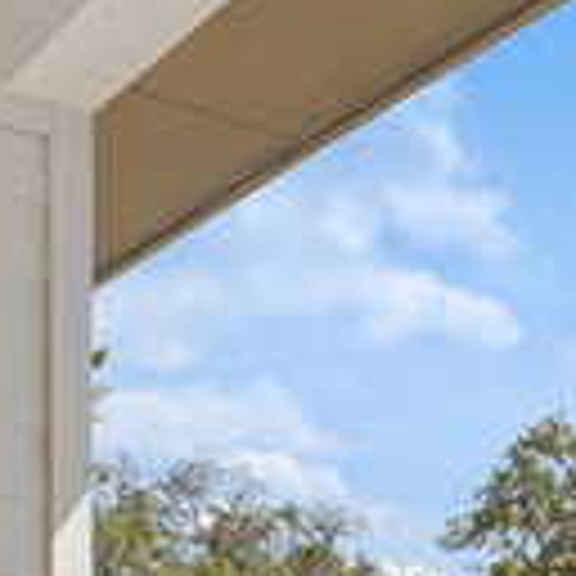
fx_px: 1355
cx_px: 590
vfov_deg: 21.8
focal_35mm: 72
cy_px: 736
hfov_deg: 22.9
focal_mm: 17
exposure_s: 1/20
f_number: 9
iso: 100
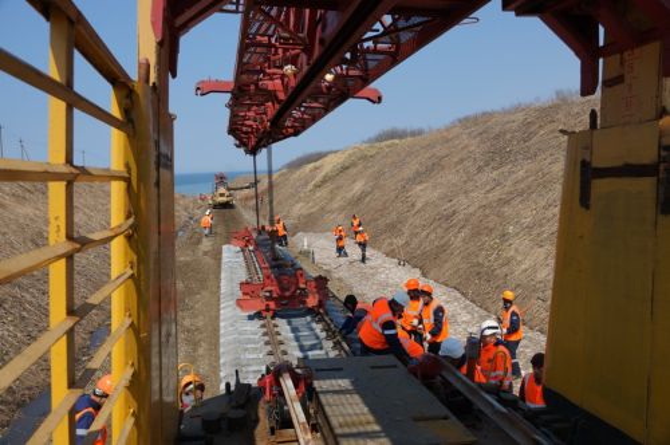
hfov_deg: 62.0
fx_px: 558
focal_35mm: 30
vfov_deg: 43.5
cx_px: 335
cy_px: 222
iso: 100
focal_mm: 20
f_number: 8
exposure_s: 1/500
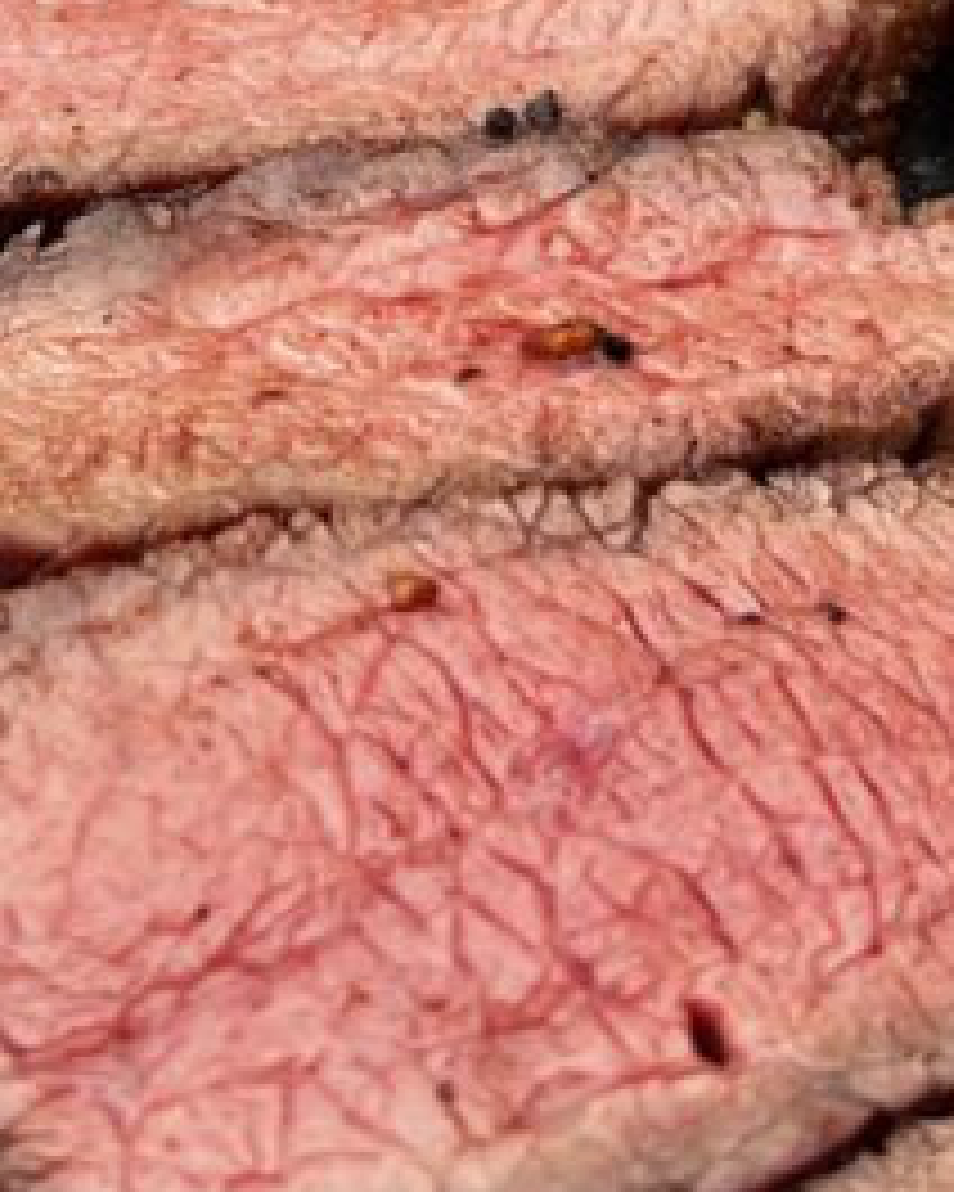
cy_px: -27
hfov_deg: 15.5
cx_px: 108
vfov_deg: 19.0
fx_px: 3459
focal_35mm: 98
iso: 50
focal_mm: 5.7
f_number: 1.5
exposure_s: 1/572
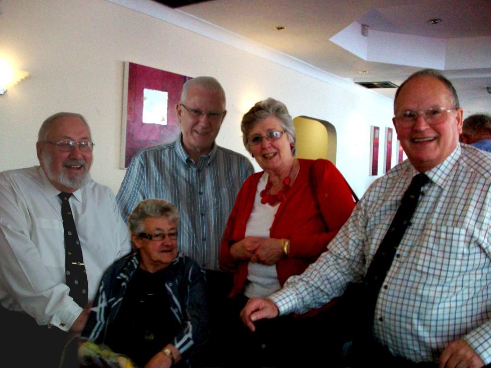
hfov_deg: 54.0
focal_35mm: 34
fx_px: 482
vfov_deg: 41.8
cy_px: 184
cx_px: 246
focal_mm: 5.7
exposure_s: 1/60
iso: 383
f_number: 2.8
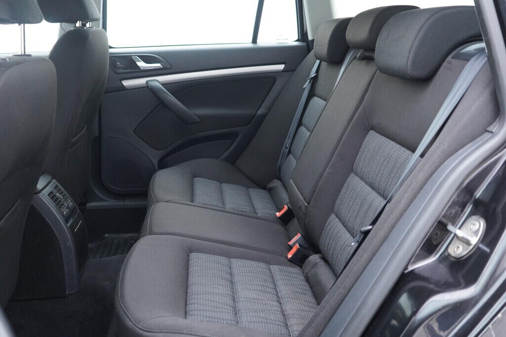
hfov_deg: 53.1
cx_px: 253
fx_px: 506
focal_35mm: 36
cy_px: 168
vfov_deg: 36.9
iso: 400
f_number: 2.8
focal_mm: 24
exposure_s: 1/40
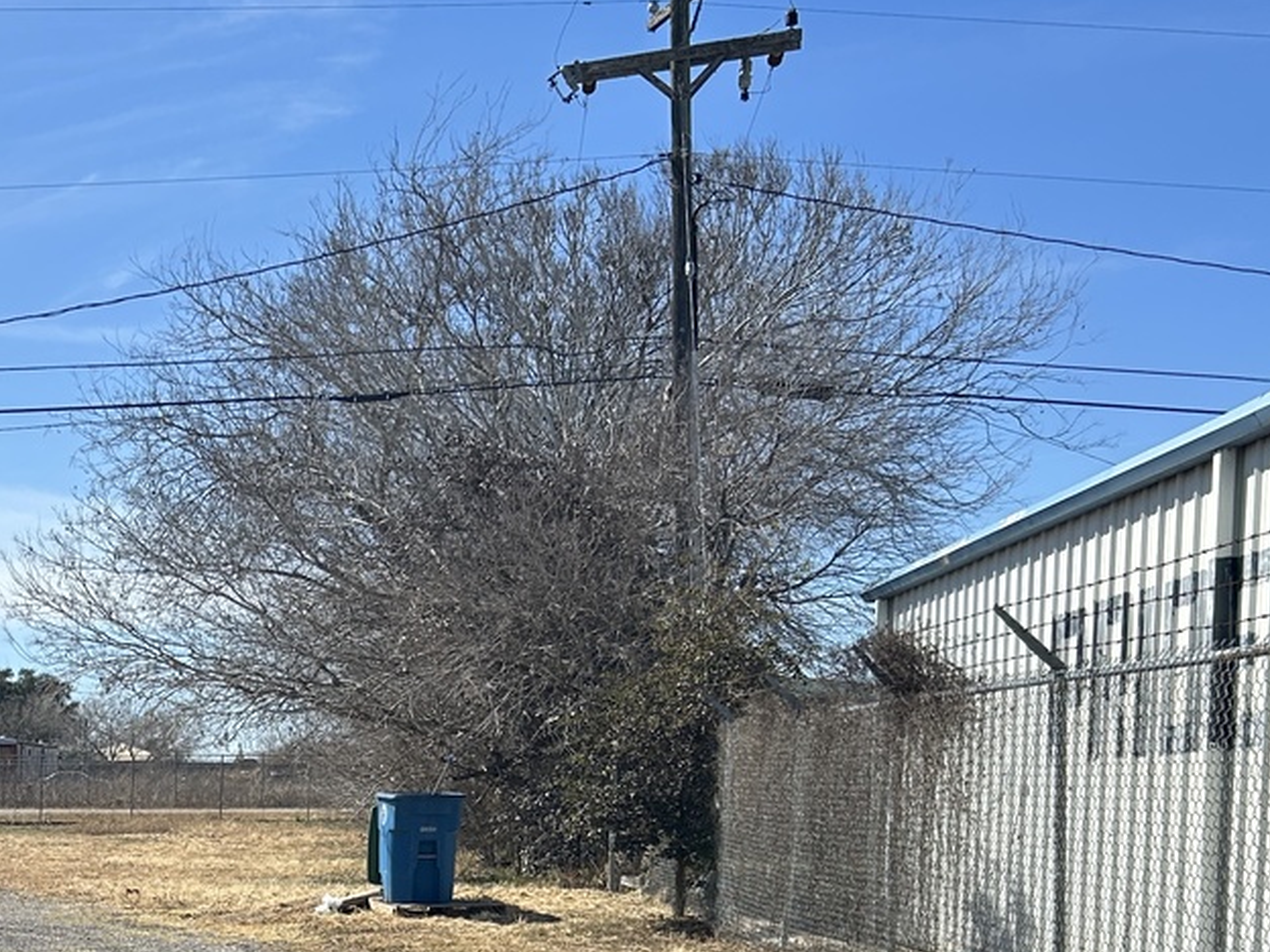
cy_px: 1027
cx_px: 63
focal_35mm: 60
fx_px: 2201
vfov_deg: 23.1
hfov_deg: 30.4
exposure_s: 1/3704
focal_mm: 5.7
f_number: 1.5
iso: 50
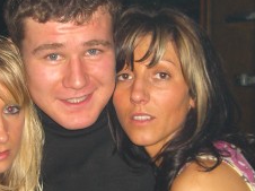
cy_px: 105
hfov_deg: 19.4
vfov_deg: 14.6
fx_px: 743
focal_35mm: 101
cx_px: 97
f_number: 2.8
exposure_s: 1/60
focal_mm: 7.9
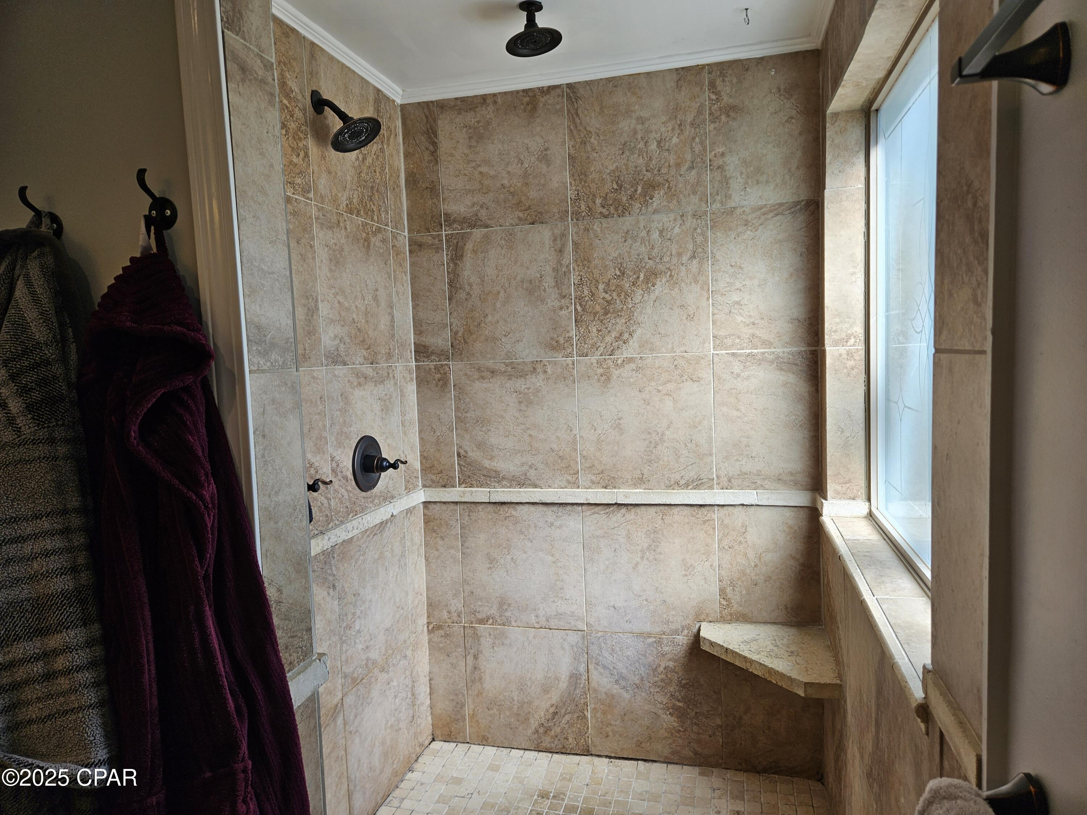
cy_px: 408
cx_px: 544
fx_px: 722
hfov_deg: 73.9
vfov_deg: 58.9
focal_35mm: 23
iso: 25
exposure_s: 1/149
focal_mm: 5.4
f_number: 1.8
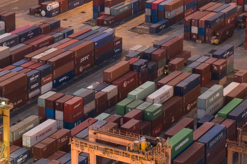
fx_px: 837
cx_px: 91
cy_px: -101
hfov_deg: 16.8
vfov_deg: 10.7
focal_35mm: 122
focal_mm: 10.26
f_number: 2.8
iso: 100
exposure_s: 1/2
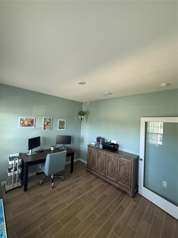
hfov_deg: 85.7
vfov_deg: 102.1
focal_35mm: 14
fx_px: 96
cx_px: 89
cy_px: 119
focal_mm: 2.22
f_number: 2.2
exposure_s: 1/99
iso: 320
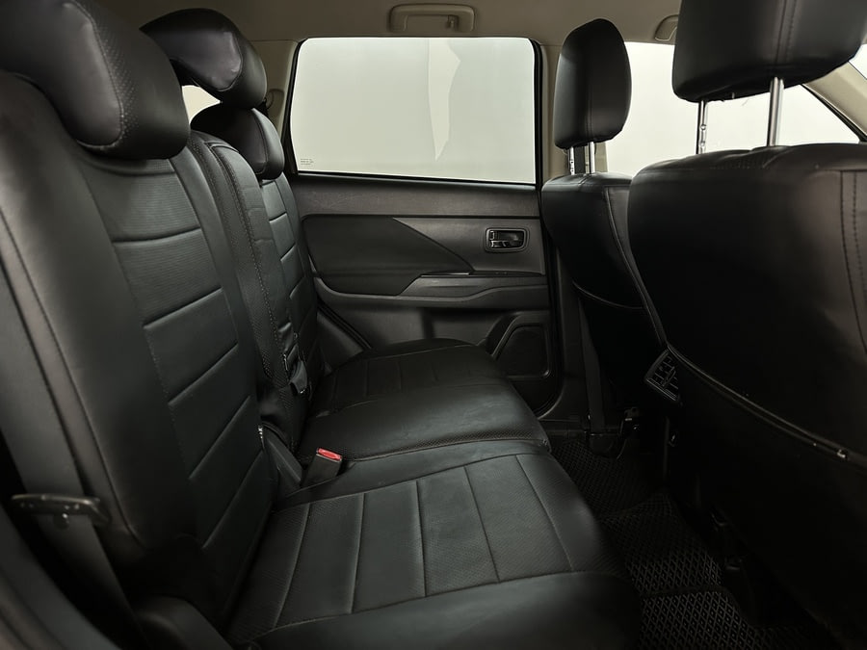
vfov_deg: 56.8
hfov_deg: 71.6
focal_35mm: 24
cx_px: 434
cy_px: 325
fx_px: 601
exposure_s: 1/50
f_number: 1.78
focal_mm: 6.86
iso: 400
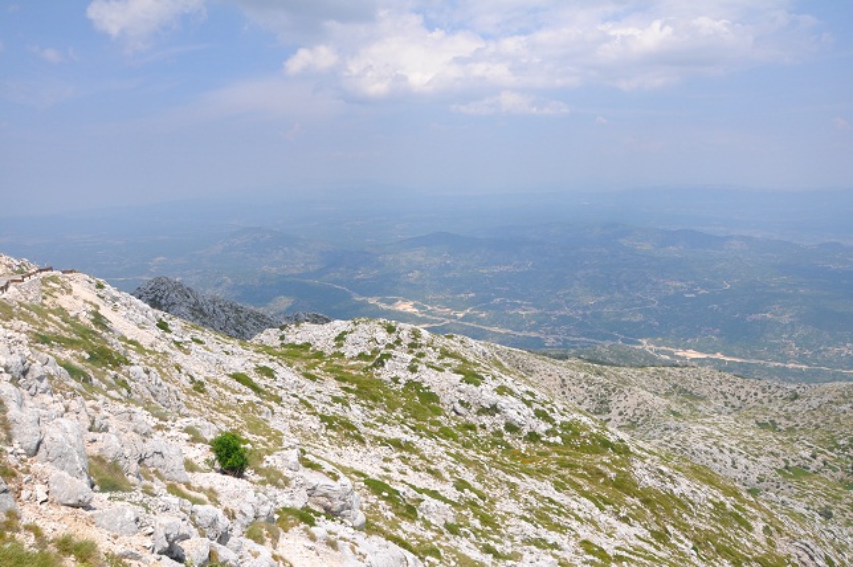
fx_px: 639
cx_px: 426
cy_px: 284
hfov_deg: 67.4
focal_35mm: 27
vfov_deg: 47.8
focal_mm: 18
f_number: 9
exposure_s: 1/320
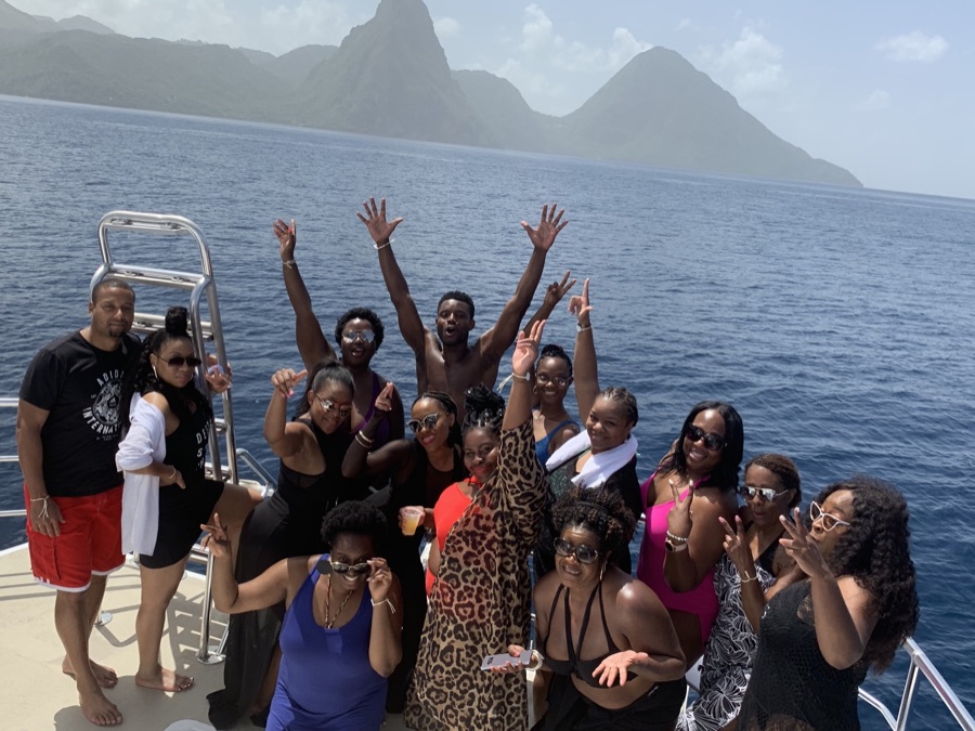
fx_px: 732
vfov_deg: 53.1
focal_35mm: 26
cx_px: 488
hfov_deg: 67.3
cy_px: 366
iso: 25
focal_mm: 4.25
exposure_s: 1/1953
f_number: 1.8
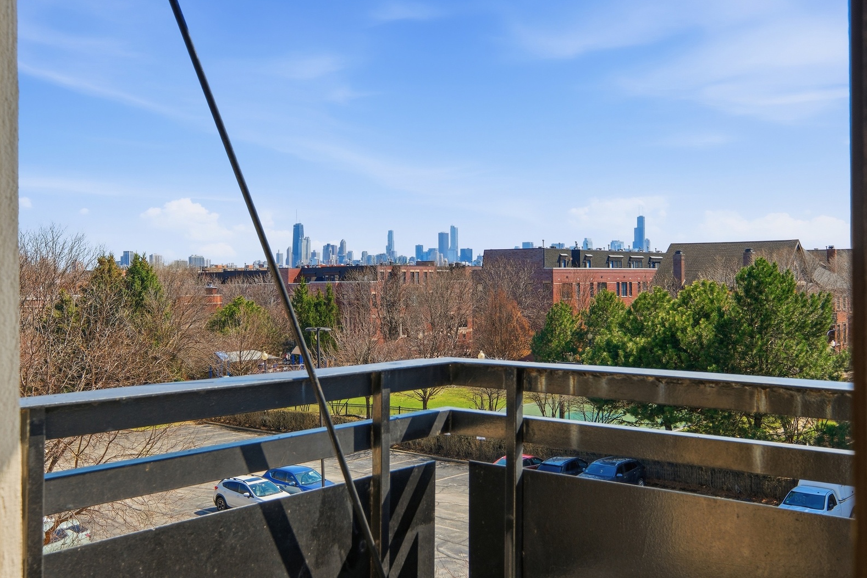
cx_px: 436
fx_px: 891
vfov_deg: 35.9
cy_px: 283
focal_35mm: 37
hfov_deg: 51.9
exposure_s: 1/7500
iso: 640
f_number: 7.1
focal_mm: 24
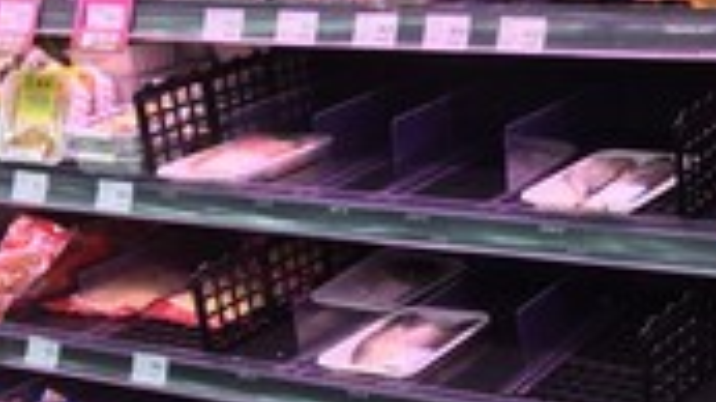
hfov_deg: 28.1
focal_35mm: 73
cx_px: 617
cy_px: 315
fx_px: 1385
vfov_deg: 16.4
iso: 32
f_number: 2.2
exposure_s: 1/60
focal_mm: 4.15
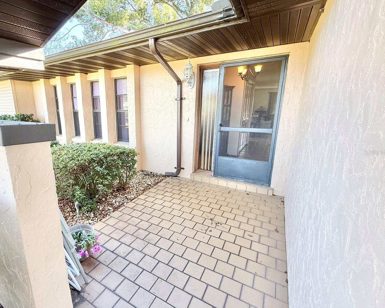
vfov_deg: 77.0
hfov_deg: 88.5
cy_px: 152
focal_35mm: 17
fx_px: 194
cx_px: 153
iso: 80
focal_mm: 2.22
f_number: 2.2
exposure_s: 1/99
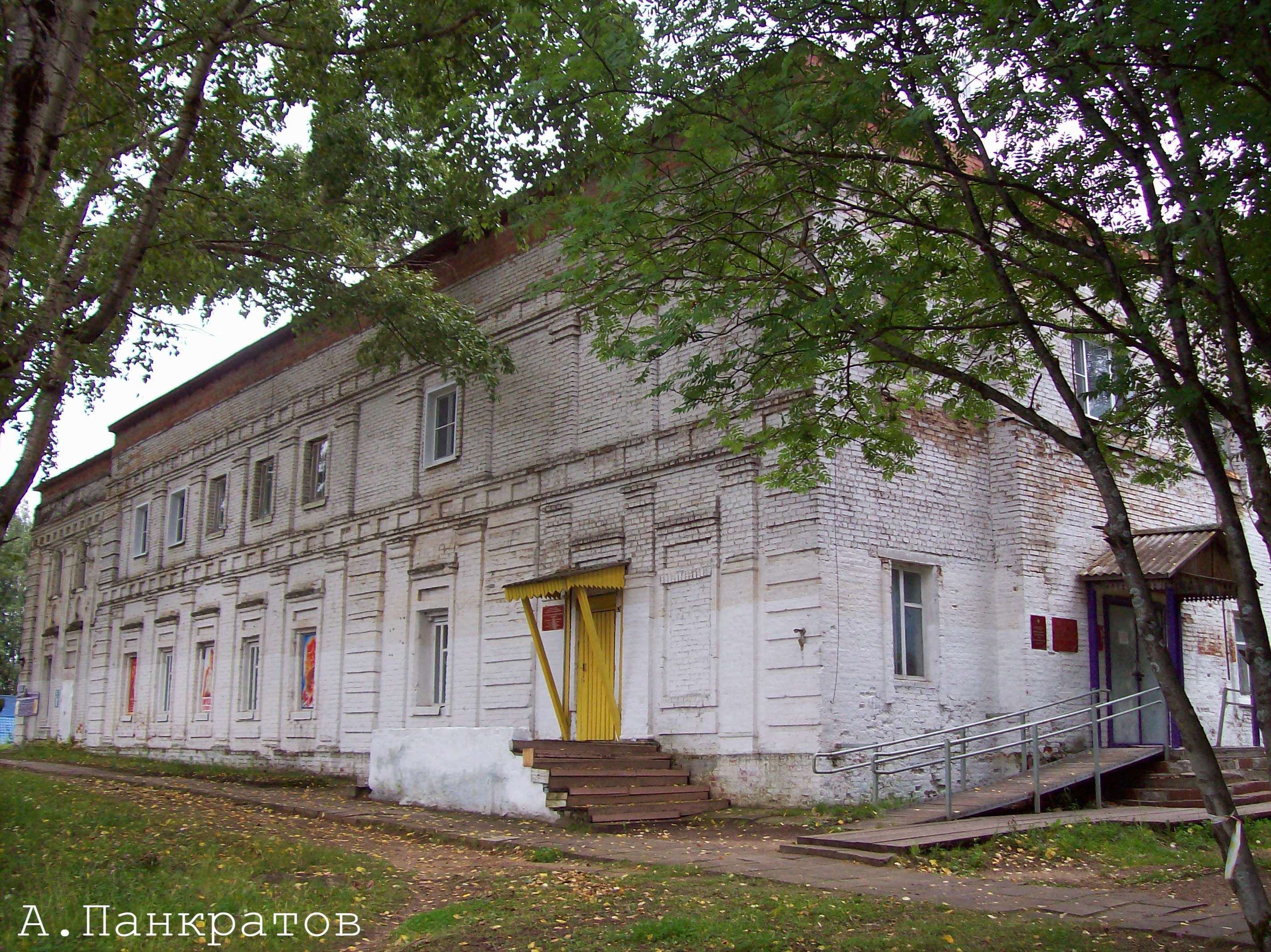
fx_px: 1321
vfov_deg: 39.6
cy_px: 476
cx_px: 636
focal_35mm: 36
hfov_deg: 51.4
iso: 80
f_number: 2.7
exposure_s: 1/85.2
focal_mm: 6
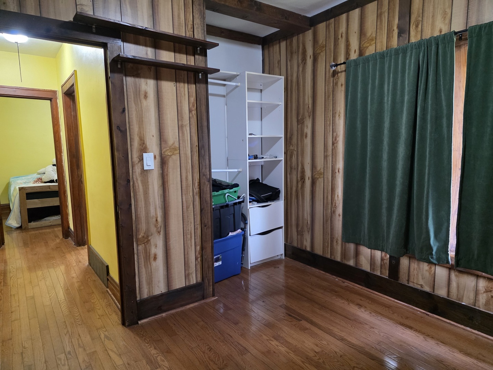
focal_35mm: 23
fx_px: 328
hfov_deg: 73.9
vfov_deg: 58.9
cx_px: 246
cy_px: 185
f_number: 1.7
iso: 1000
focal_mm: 6.3
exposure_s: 1/120
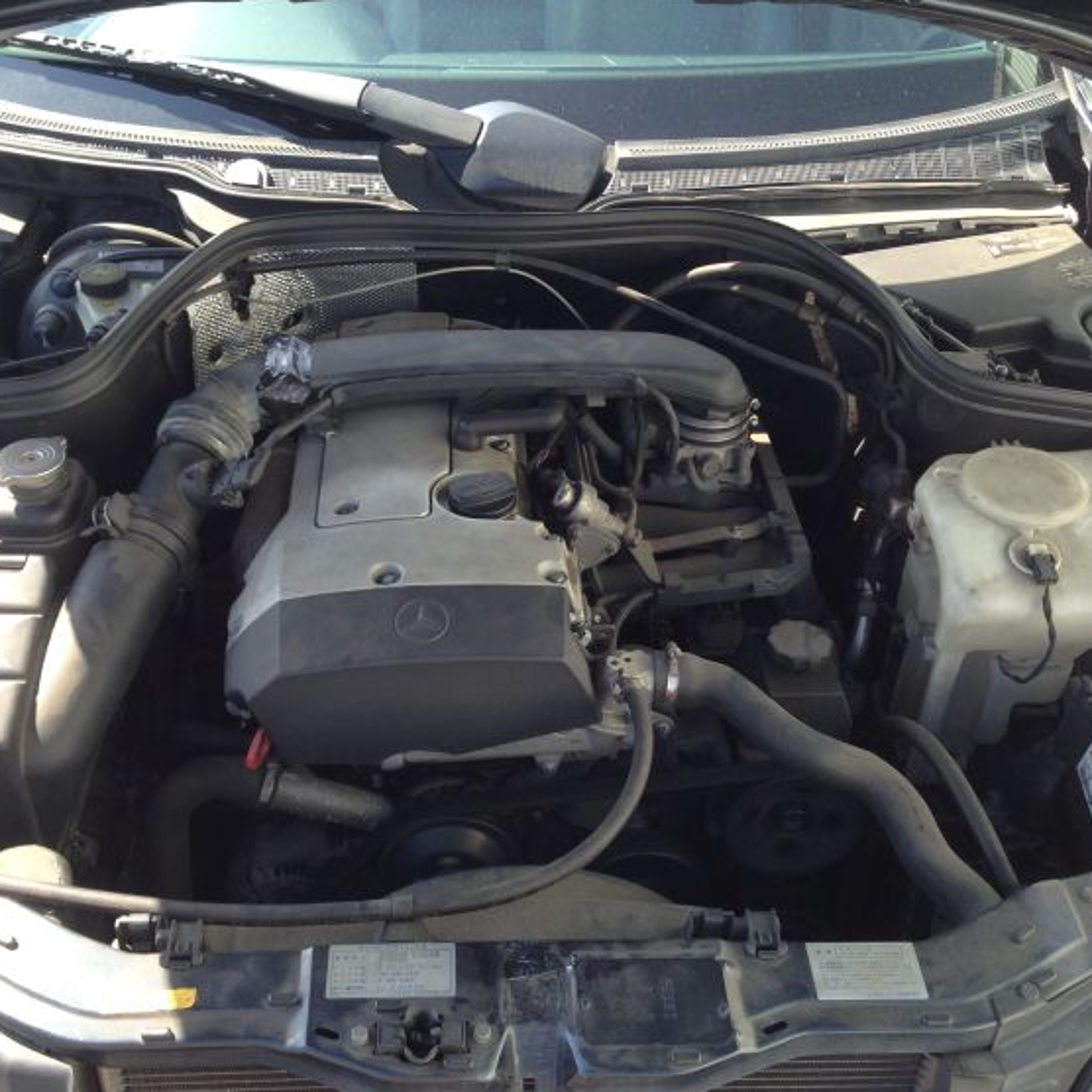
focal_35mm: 42
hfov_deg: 40.0
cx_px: 491
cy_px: 534
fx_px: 1499
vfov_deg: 40.0
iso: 50
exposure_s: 1/226
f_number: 2.4
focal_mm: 4.12
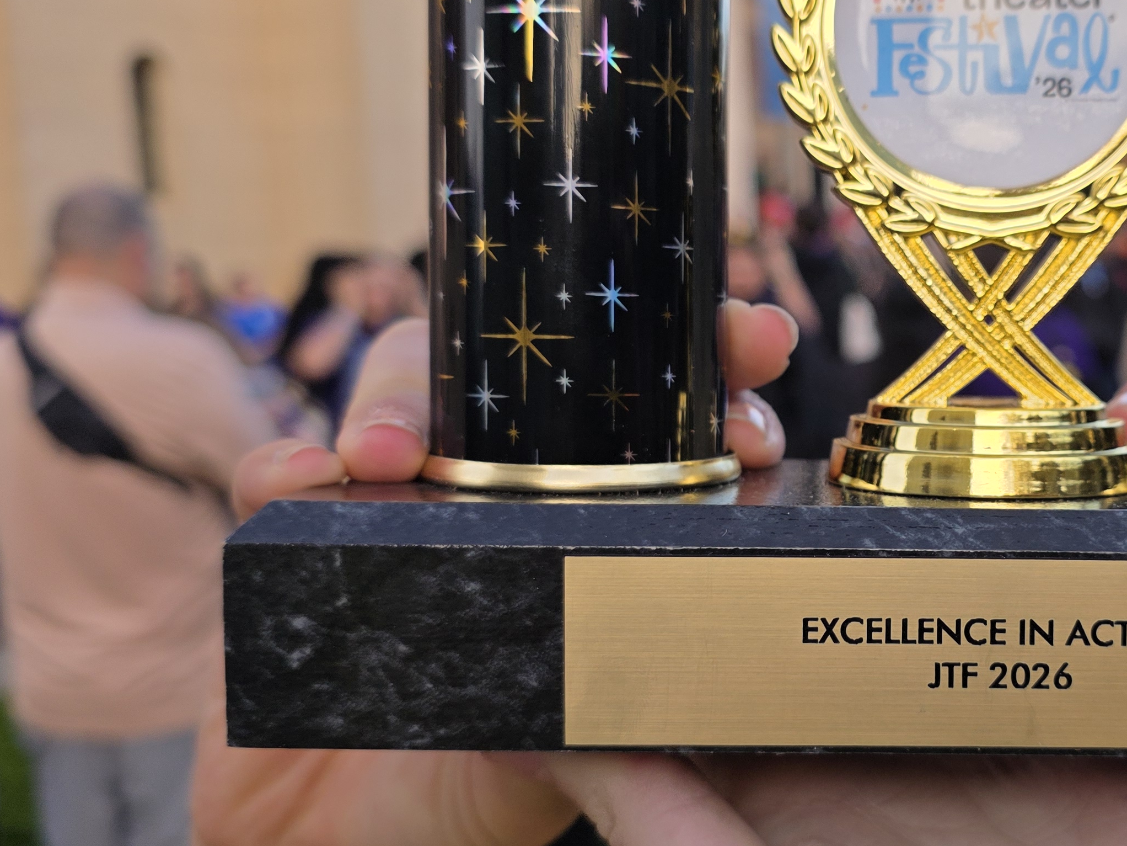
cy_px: 450
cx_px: 889
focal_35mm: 45
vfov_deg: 32.2
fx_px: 1465
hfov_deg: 40.5
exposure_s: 1/359
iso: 25
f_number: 1.7
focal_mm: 6.3
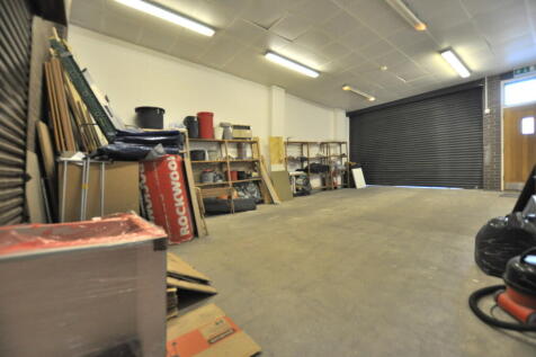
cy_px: 178
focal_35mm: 15
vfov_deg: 77.3
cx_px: 268
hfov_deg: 100.4
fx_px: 223
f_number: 3.5
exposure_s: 1/50
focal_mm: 10
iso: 800
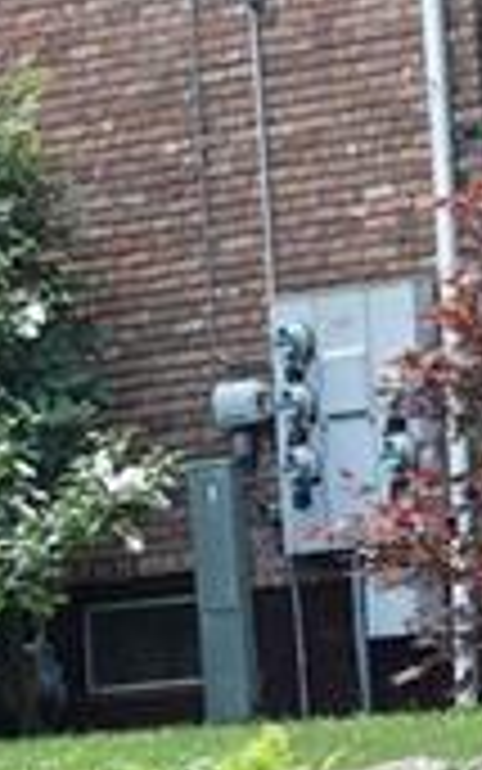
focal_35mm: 289
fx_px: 6069
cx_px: 1338
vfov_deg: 7.2
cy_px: 973
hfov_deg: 4.4
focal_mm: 15.52
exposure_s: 1/80
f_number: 4
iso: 125
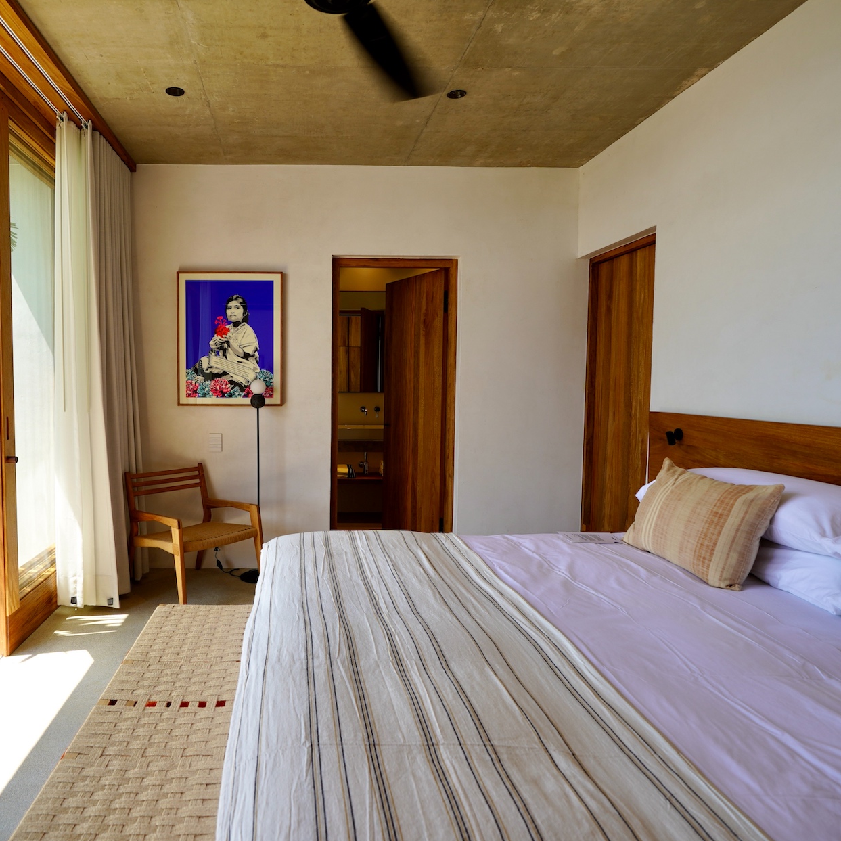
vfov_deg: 72.1
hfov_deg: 70.6
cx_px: 299
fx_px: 577
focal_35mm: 21
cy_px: 411
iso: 100
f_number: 5.6
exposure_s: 1/80
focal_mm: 16
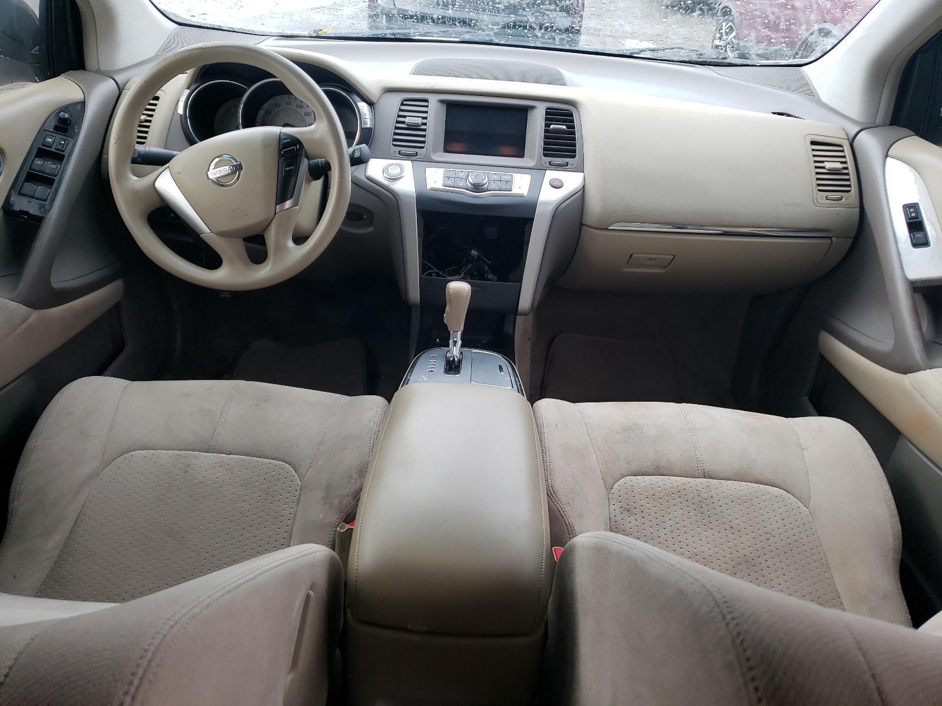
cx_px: 471
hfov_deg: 67.3
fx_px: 708
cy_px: 353
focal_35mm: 26
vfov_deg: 53.1
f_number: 1.5
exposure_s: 1/100
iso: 59
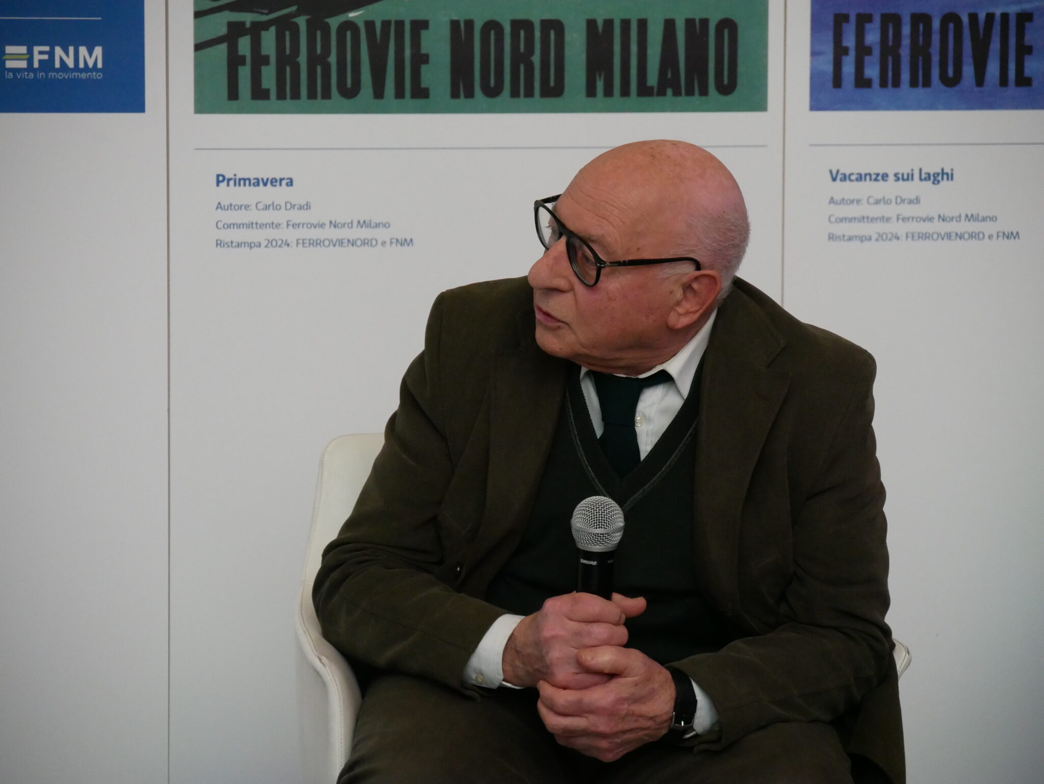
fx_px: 6155
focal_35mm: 204
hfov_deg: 9.7
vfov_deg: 7.3
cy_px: 392
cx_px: 522
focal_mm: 102
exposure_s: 1/160
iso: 3200
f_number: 5.4
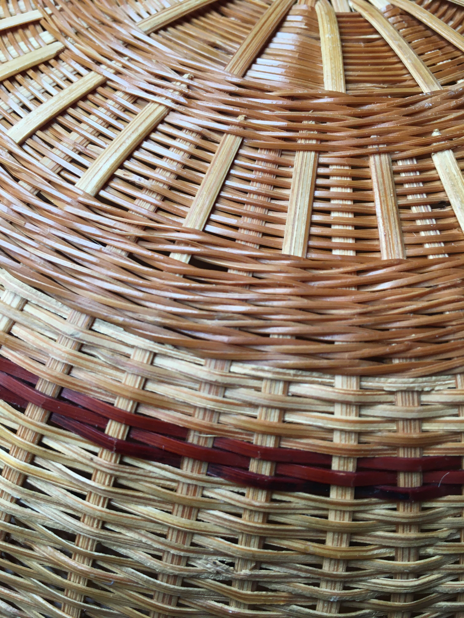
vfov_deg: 61.7
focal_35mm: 29
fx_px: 518
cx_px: 232
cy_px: 309
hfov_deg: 48.2
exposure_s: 1/33
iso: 32
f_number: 2.2
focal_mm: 4.15
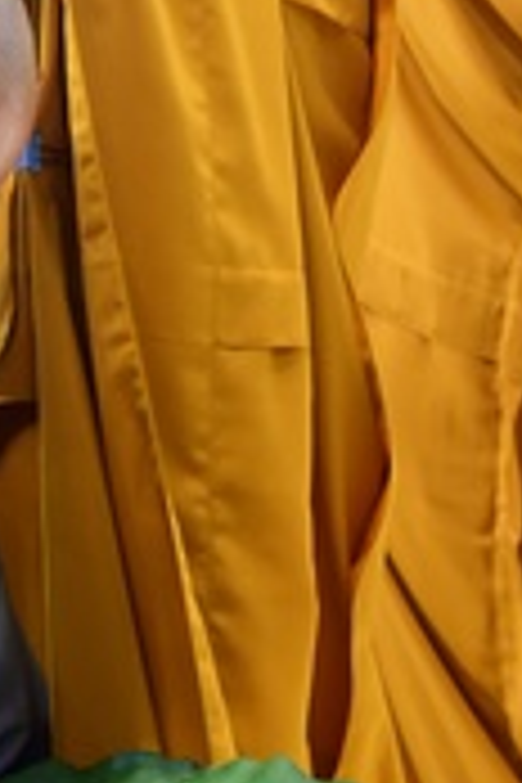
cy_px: -252
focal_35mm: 247
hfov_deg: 5.5
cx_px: -243
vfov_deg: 8.2
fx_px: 5372
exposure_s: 1/30
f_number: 5
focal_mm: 66
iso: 1250
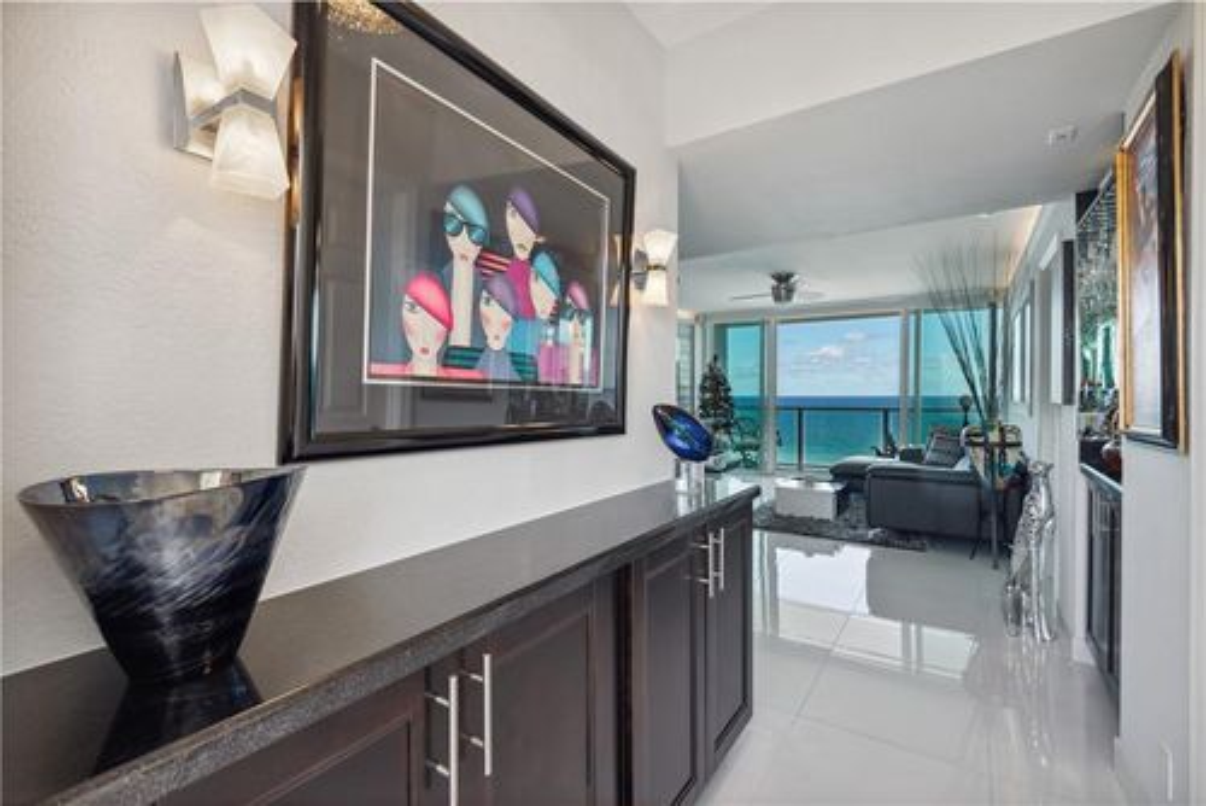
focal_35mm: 16
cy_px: 403
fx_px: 536
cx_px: 603
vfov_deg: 73.8
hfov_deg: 96.7
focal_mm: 16
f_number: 8
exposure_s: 1/40
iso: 250
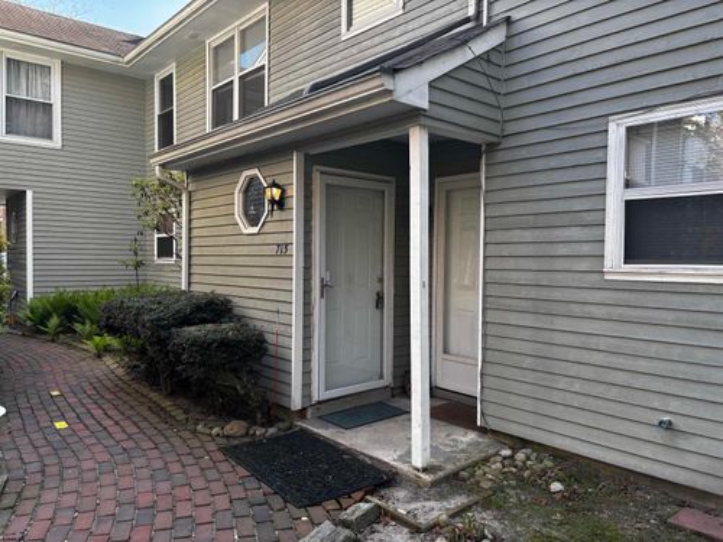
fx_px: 543
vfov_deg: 53.1
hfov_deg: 67.3
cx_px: 362
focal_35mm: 26
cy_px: 271
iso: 40
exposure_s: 1/264
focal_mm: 5.96
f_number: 1.6
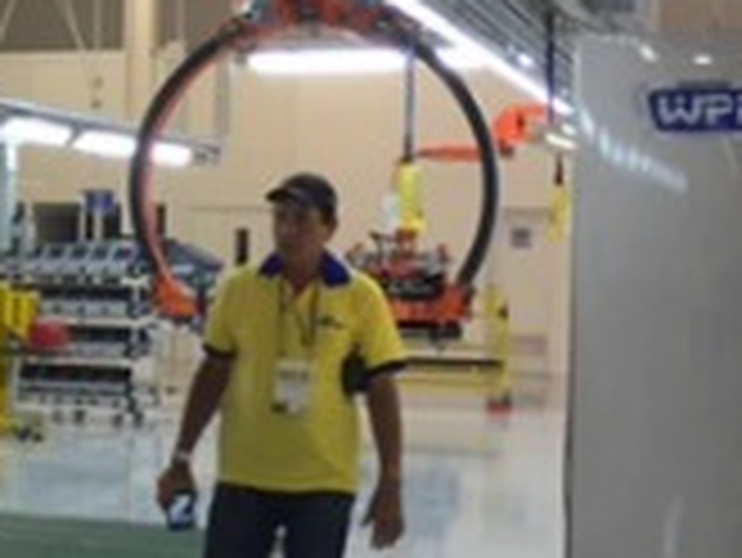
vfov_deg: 14.5
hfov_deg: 17.6
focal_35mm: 102
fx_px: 2188
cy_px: 214
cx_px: -310
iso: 40
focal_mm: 4.15
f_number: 2.2
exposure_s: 1/30
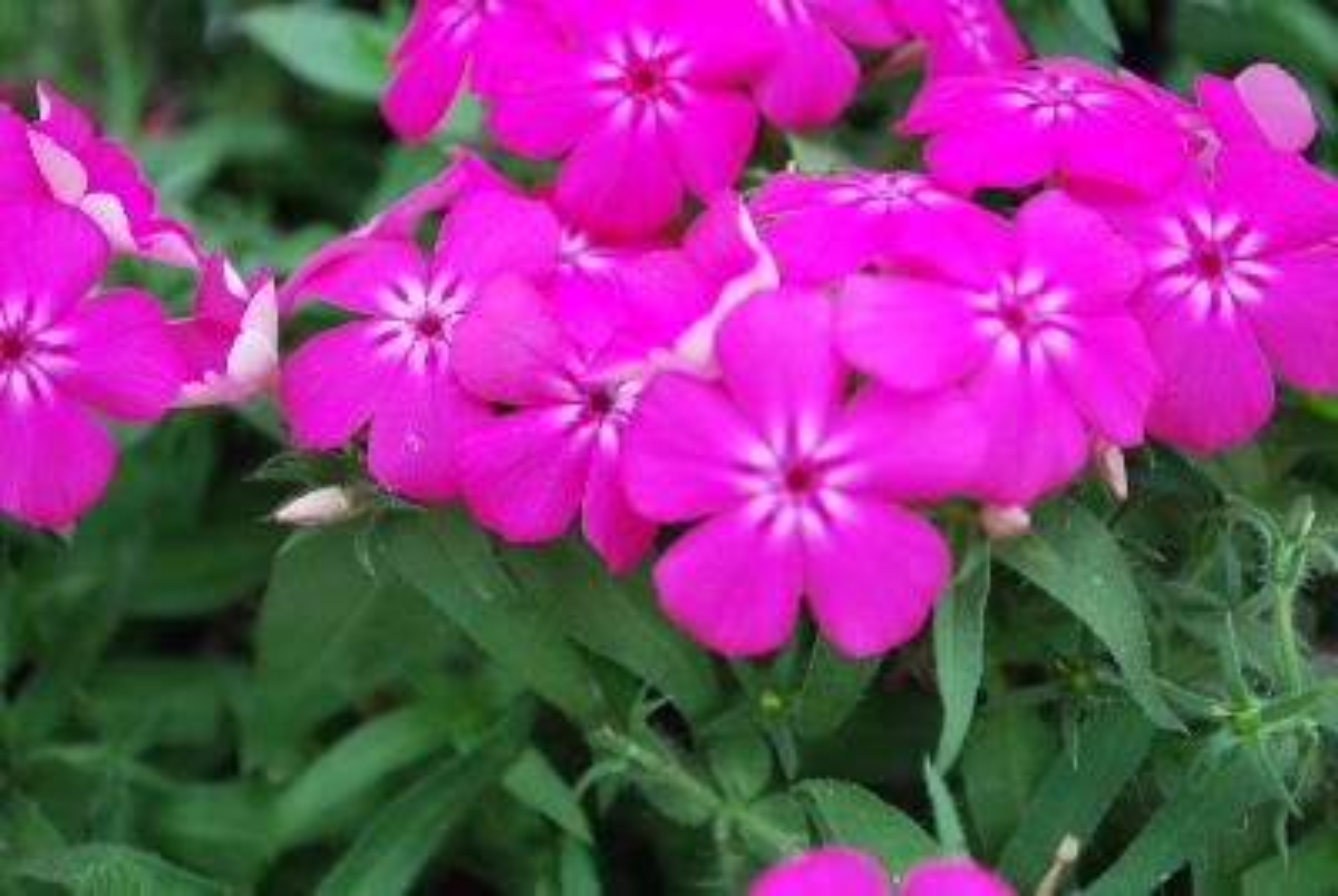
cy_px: 448
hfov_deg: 24.6
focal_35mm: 82
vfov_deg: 16.6
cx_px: 669
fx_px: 3071
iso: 250
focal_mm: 55
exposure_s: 1/60
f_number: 5.6
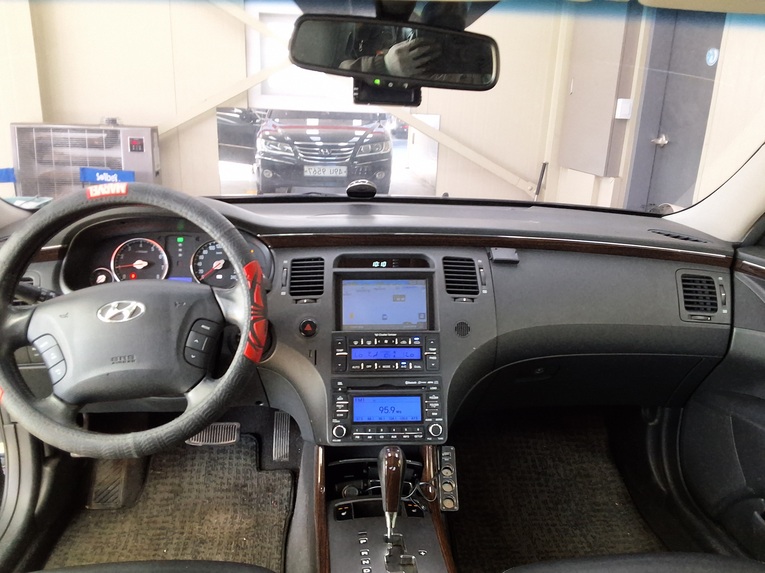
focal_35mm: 28
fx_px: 619
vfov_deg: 49.7
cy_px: 286
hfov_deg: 63.4
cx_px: 382
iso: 125
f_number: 1.9
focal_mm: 2.91
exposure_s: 1/40
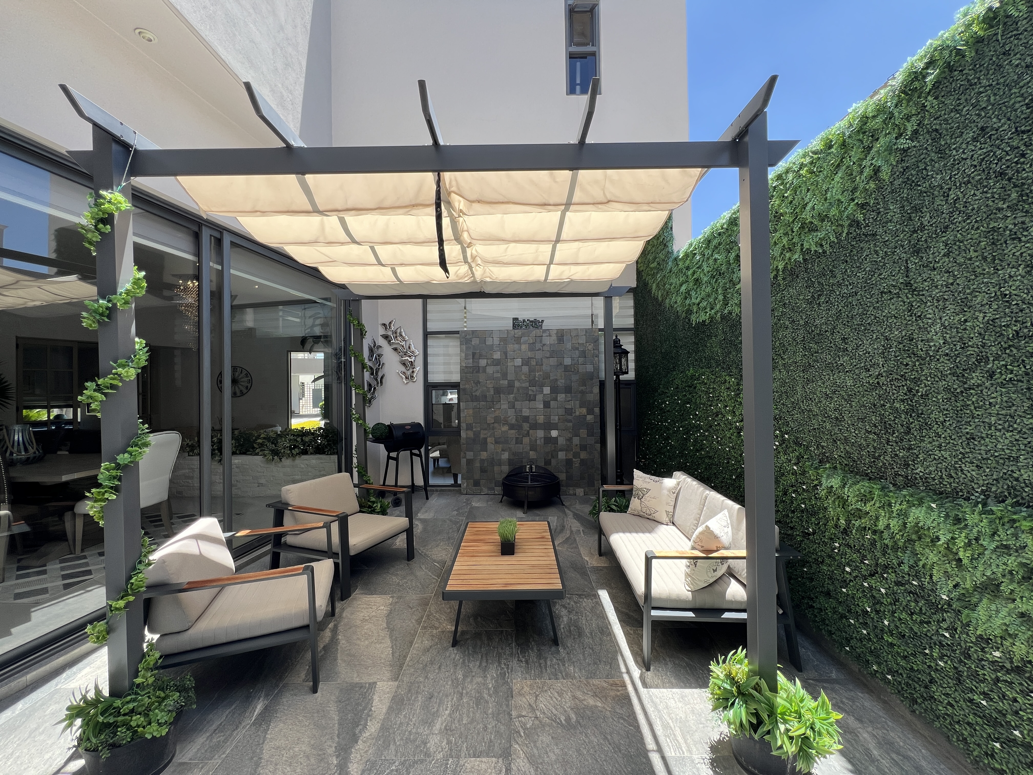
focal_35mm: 13
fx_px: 388
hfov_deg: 106.2
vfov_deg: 89.9
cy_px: 388
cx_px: 516
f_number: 1.8
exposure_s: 1/359
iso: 32
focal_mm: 1.57
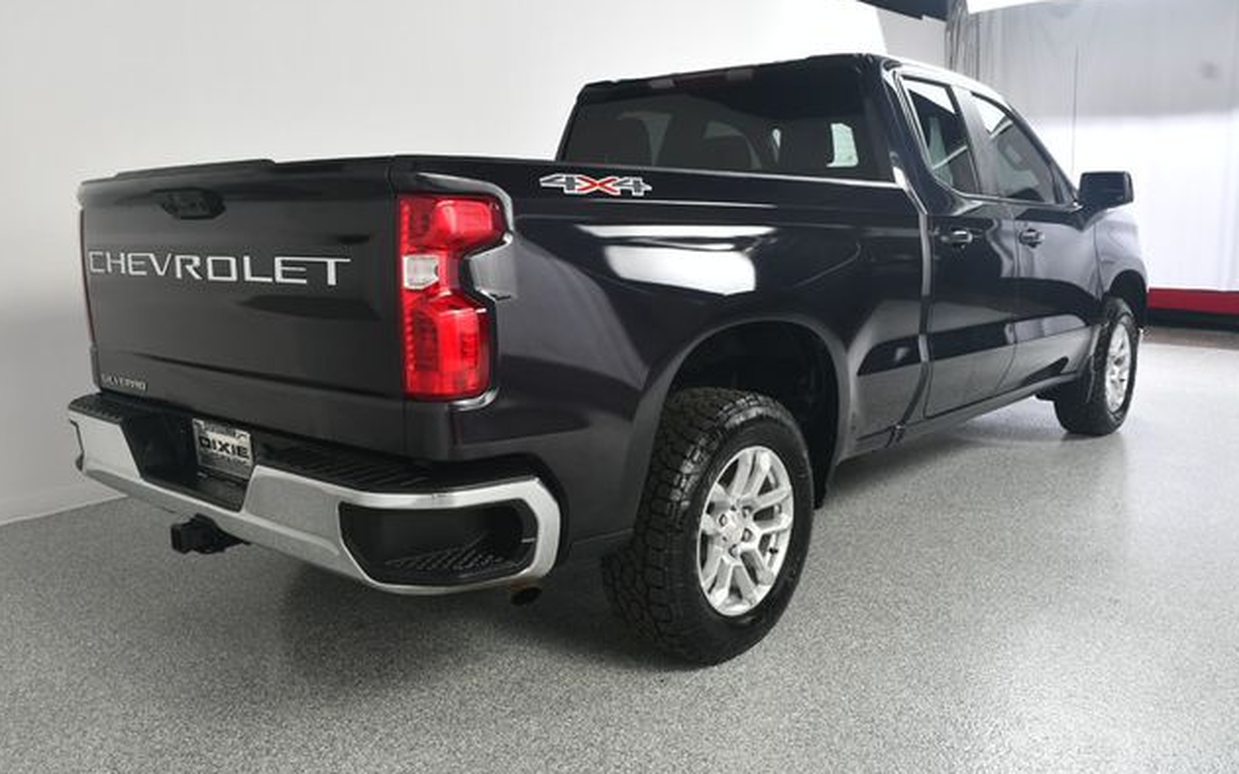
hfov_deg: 61.2
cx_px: 620
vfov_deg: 40.6
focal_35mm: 31
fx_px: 1046
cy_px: 381
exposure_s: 1/160
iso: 100
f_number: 8
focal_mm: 20
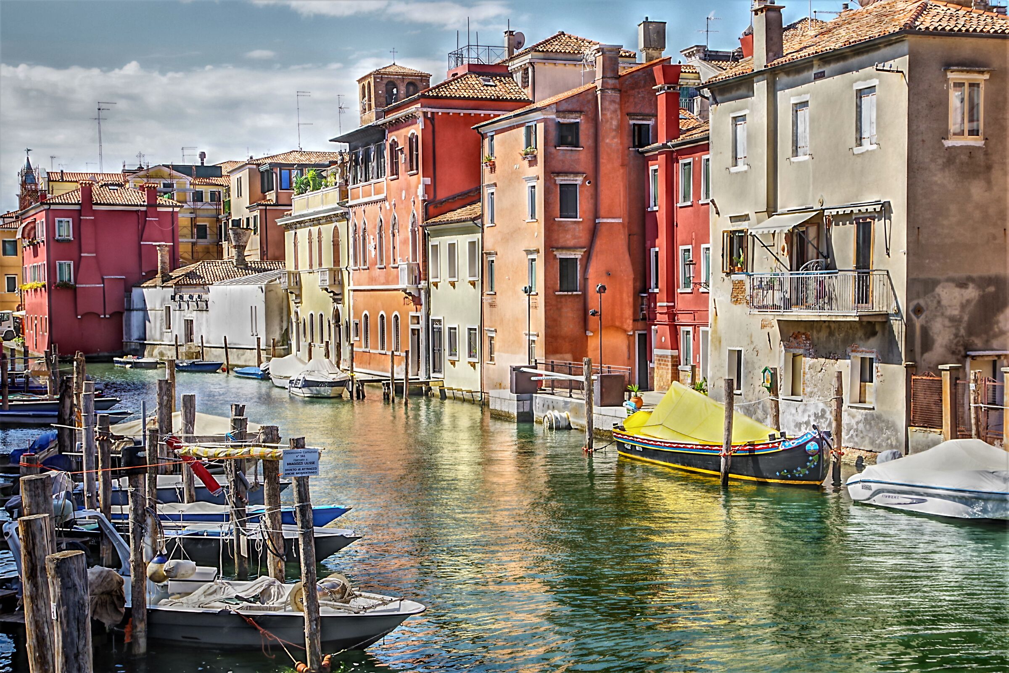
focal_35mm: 46
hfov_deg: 42.7
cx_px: 504
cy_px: 336
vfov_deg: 29.2
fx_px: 1289
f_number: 8
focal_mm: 31
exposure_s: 1/400
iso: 200
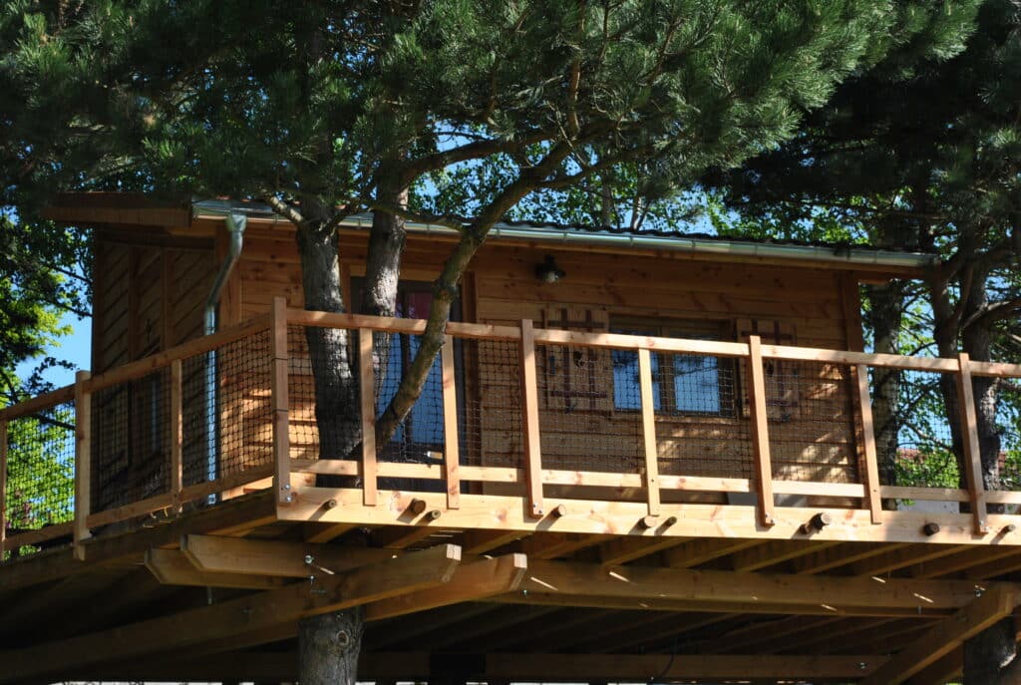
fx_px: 2344
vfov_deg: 16.6
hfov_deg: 24.6
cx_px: 510
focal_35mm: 82
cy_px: 342
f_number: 11
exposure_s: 1/125
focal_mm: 55
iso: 100
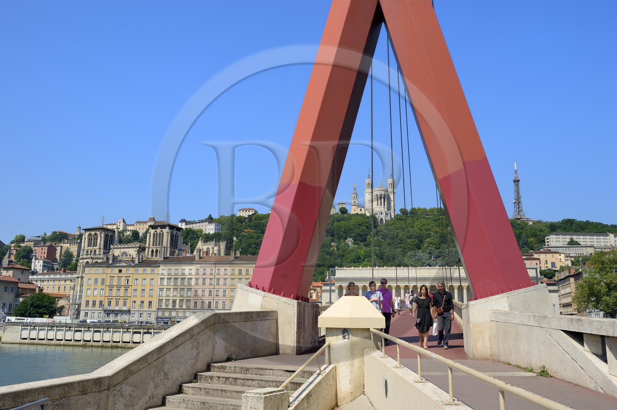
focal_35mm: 32
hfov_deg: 58.8
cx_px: 308
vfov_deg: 41.0
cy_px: 205
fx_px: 548
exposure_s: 1/320
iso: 100
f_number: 9
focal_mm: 32
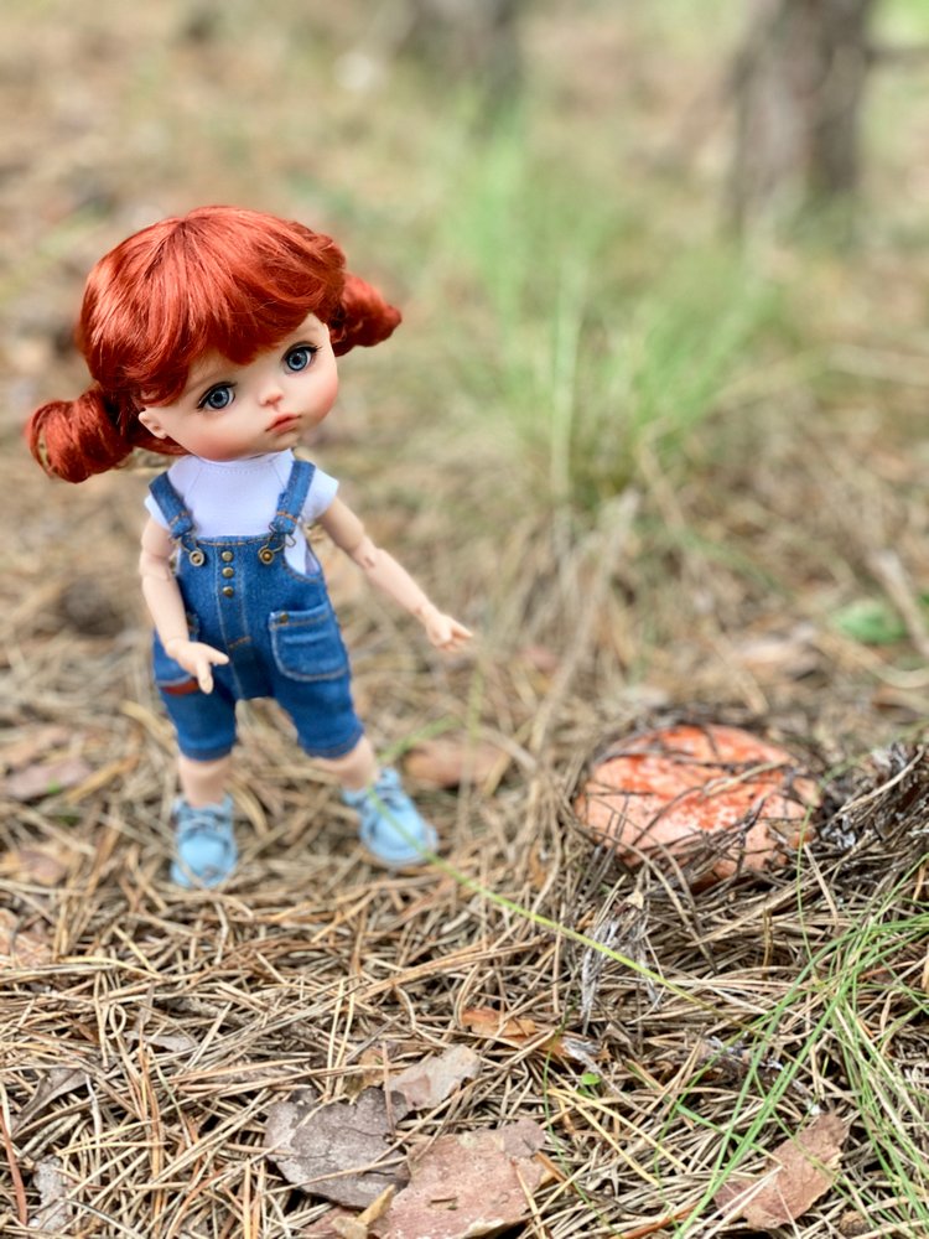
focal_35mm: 52
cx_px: 464
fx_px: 1861
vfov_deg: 36.8
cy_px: 620
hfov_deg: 28.0
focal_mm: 6
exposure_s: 1/111
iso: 250
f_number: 2
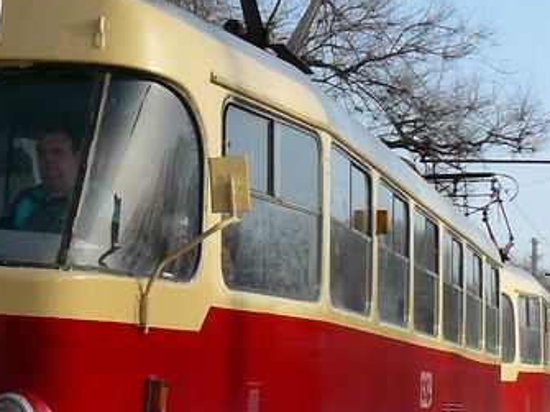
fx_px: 1747
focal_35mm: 110
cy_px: 112
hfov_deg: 17.3
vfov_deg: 13.4
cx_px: -46
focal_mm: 6
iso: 200
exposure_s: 1/1300
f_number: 4
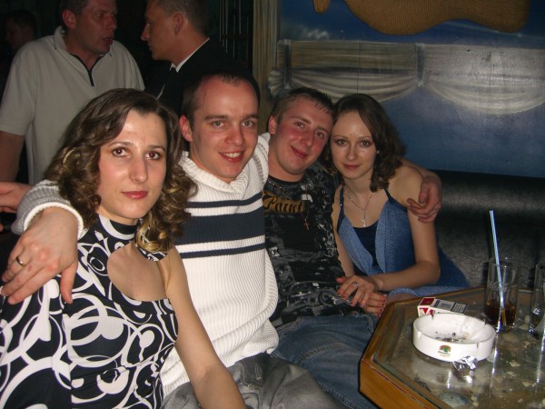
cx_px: 272
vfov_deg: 37.7
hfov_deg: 49.0
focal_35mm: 38
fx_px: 598
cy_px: 204
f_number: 2.8
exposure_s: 1/60
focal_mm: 7.9
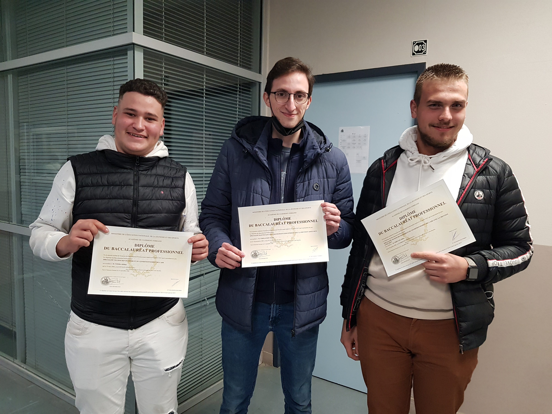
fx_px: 415
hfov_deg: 67.3
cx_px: 276
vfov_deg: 53.1
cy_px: 207
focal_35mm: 26
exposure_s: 1/50
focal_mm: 4.2
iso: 200
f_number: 1.7
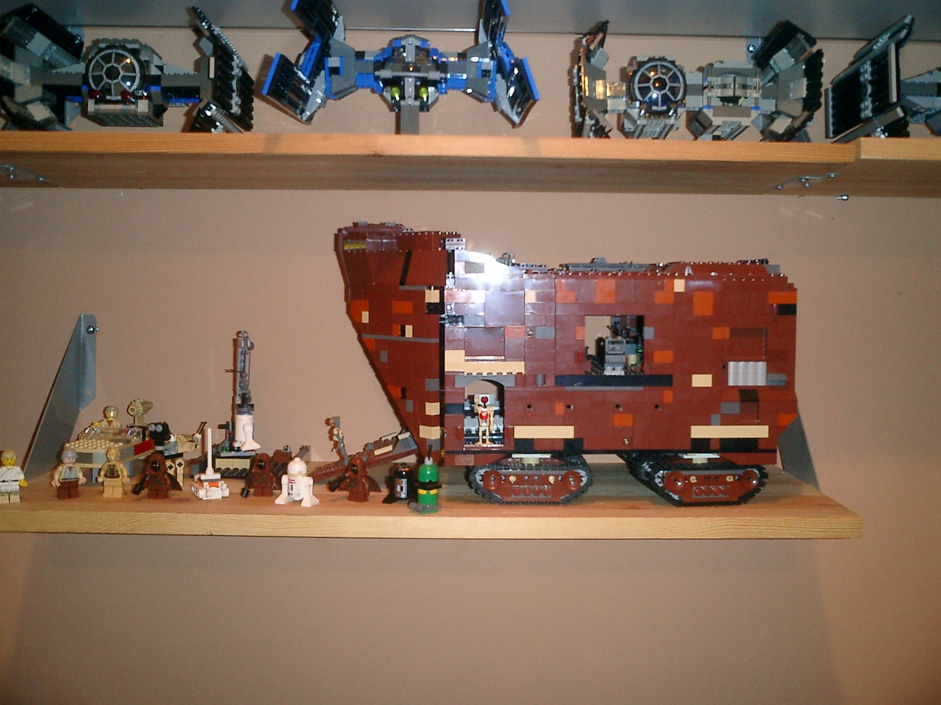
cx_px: 470
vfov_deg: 39.7
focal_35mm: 36
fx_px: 979
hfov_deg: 51.4
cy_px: 352
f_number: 3.2
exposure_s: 1/30
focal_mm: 7.5
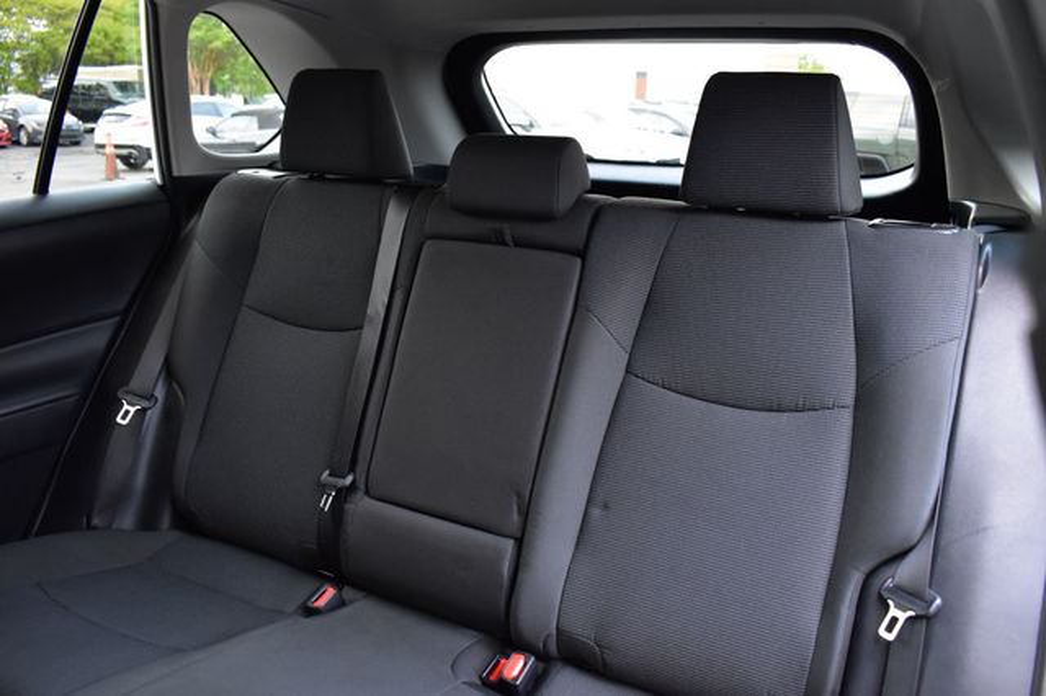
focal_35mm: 30
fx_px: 871
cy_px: 348
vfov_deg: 43.6
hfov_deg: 62.0
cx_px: 523
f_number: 5
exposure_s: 1/15
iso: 1600
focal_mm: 20
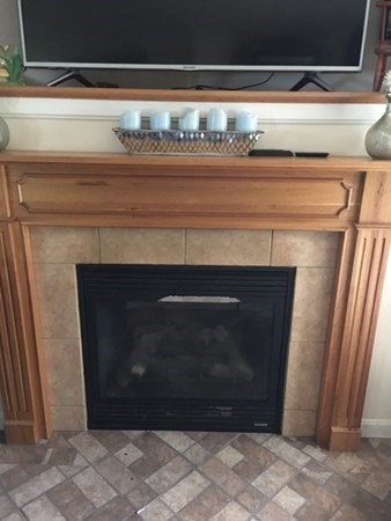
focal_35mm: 29
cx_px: 196
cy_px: 260
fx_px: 436
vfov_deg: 61.6
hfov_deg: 48.3
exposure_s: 1/15
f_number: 2.2
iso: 320
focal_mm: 4.15
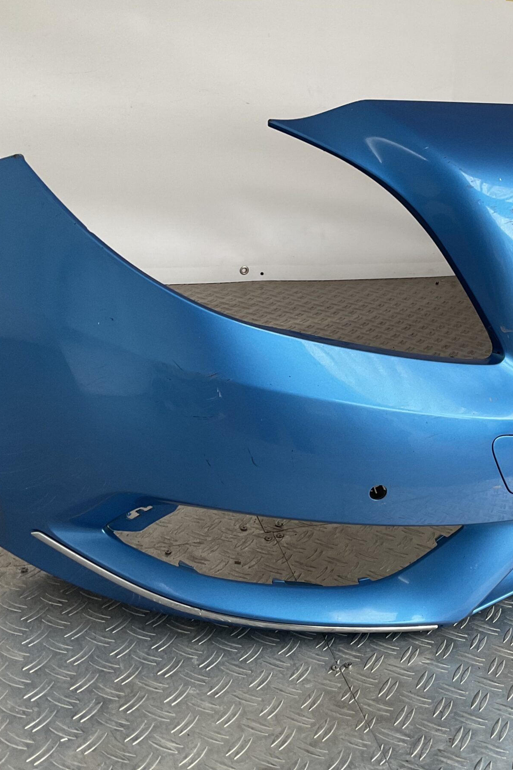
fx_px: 919
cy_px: 368
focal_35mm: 43
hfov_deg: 30.5
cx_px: 406
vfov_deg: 45.4
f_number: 1.8
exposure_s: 1/50
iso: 50
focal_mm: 3
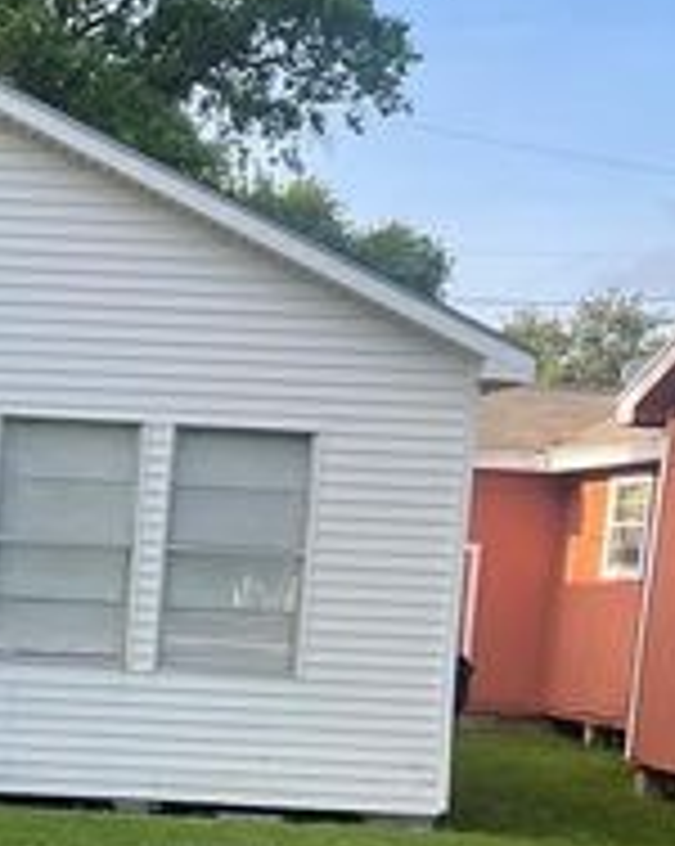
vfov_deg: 20.6
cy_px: 853
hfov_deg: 15.8
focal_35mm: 90
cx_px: -320
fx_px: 2251
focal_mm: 5.1
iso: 50
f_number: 1.6
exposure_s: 1/751
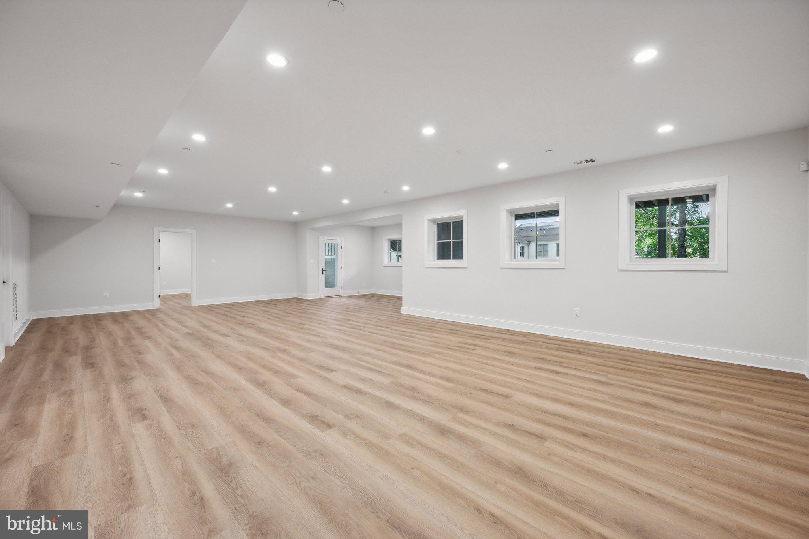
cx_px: 404
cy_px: 270
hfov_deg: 104.3
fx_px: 315
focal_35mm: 14
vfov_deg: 81.2
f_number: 7.1
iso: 400
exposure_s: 1/15
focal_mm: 14
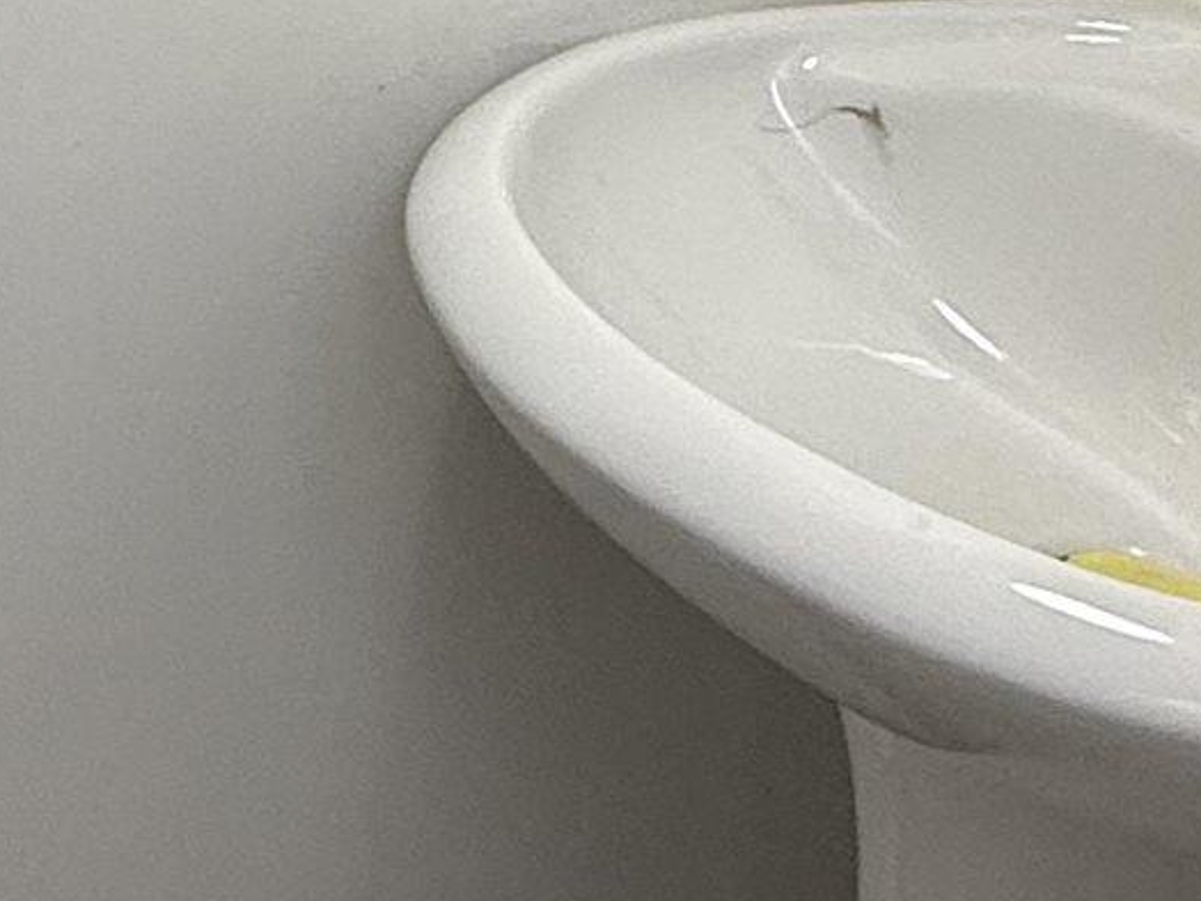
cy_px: -266
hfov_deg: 22.1
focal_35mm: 82
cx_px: -215
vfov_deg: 17.0
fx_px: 2845
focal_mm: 2.22
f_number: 2.2
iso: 125
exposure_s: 1/120
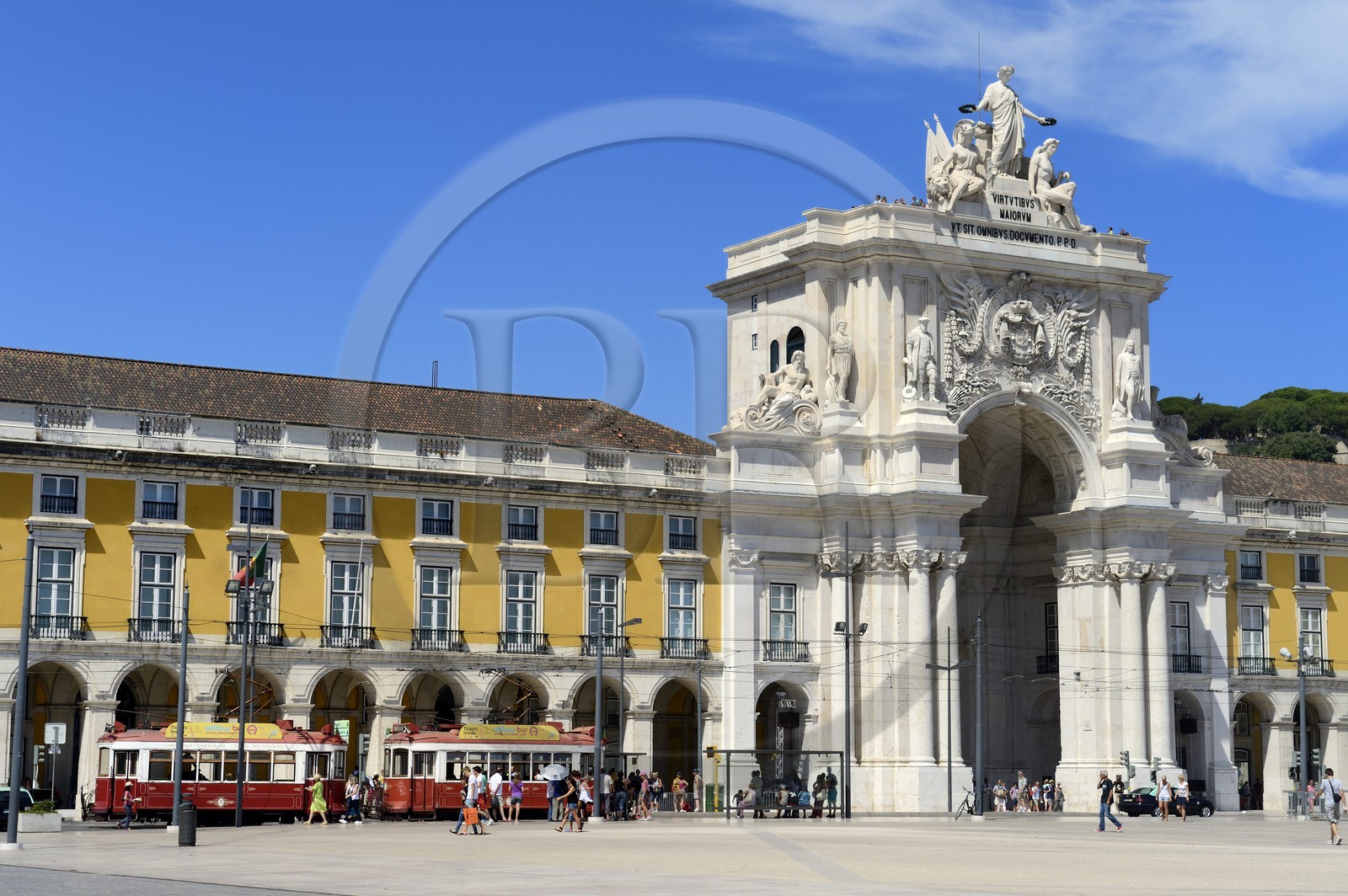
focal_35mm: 66
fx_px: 2469
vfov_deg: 20.6
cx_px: 674
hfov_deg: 30.5
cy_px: 448
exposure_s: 1/200
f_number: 10
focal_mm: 66
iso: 100
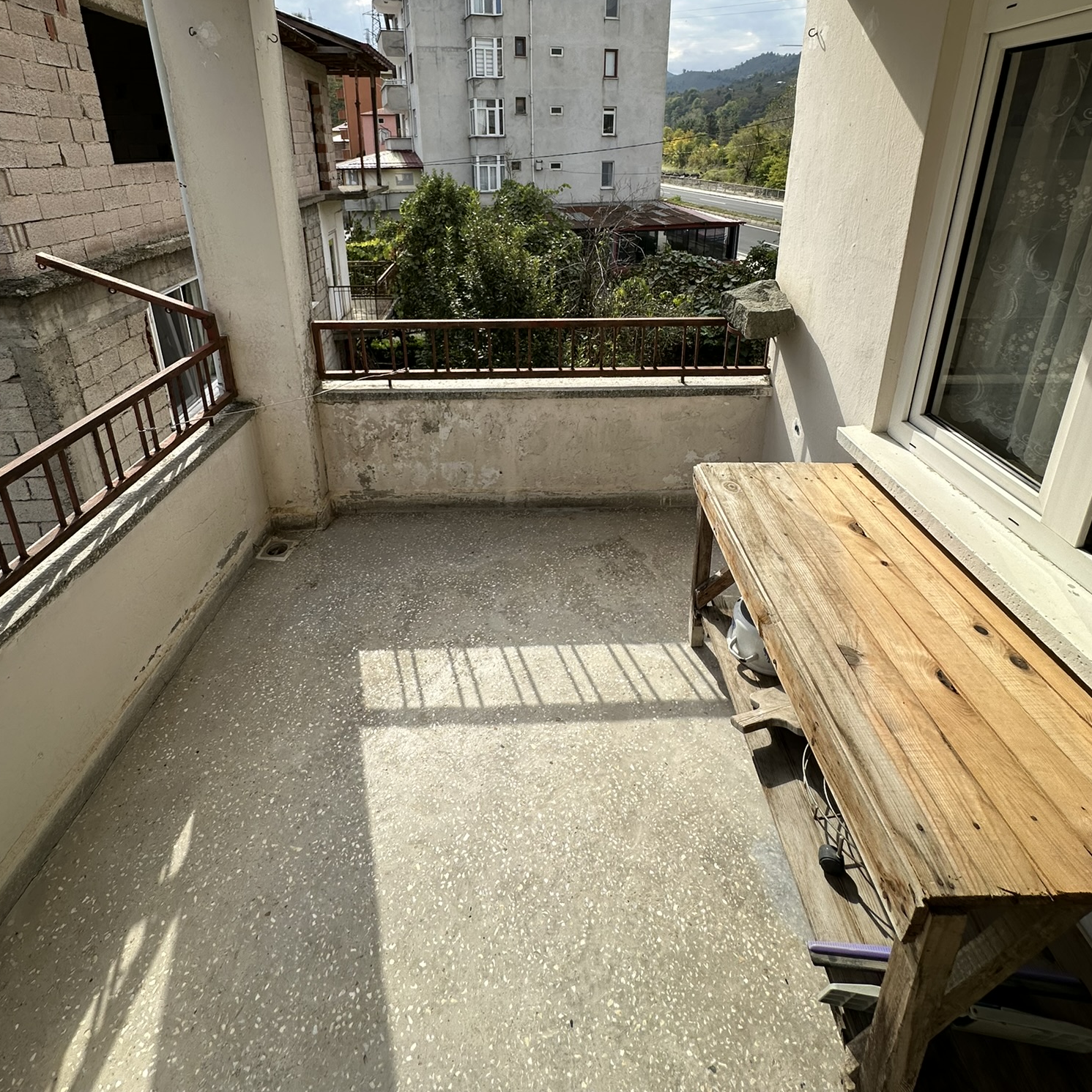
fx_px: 607
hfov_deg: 84.0
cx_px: 540
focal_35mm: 17
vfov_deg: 80.5
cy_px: 343
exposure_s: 1/1233
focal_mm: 2.22
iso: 50
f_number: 2.2
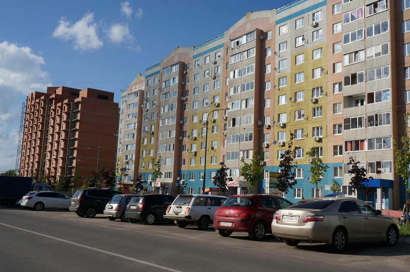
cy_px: 136
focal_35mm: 36
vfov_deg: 36.8
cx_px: 205
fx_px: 409
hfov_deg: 53.2
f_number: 9
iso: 200
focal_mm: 24
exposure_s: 1/800
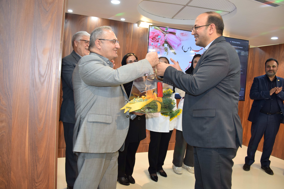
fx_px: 213
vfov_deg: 47.9
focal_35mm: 27
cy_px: 94
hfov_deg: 67.4
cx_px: 142
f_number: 5
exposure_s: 1/100
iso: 800
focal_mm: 18
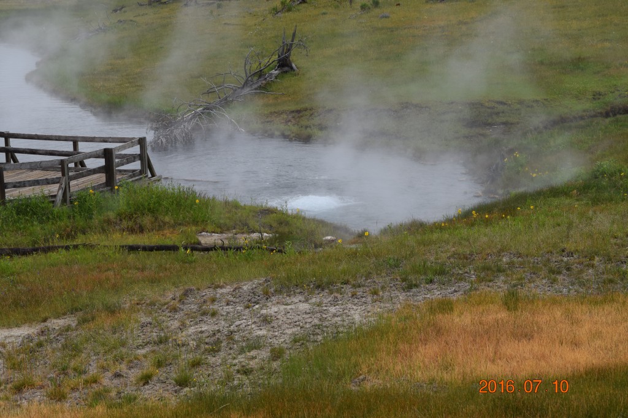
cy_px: 209
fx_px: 1439
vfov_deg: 16.5
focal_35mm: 82
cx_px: 314
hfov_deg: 24.6
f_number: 9
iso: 200
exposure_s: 1/320
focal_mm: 55
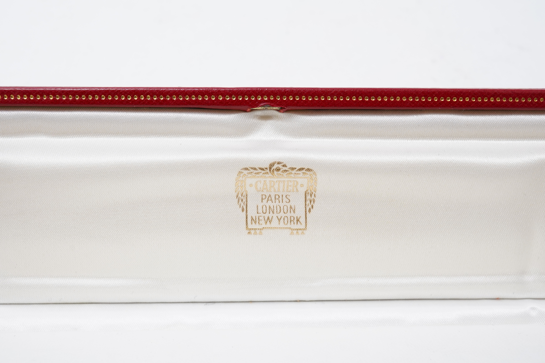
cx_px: 272
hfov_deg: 43.6
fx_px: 681
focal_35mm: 45
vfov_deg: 29.9
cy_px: 182
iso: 500
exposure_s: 1/125
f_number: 18
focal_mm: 30
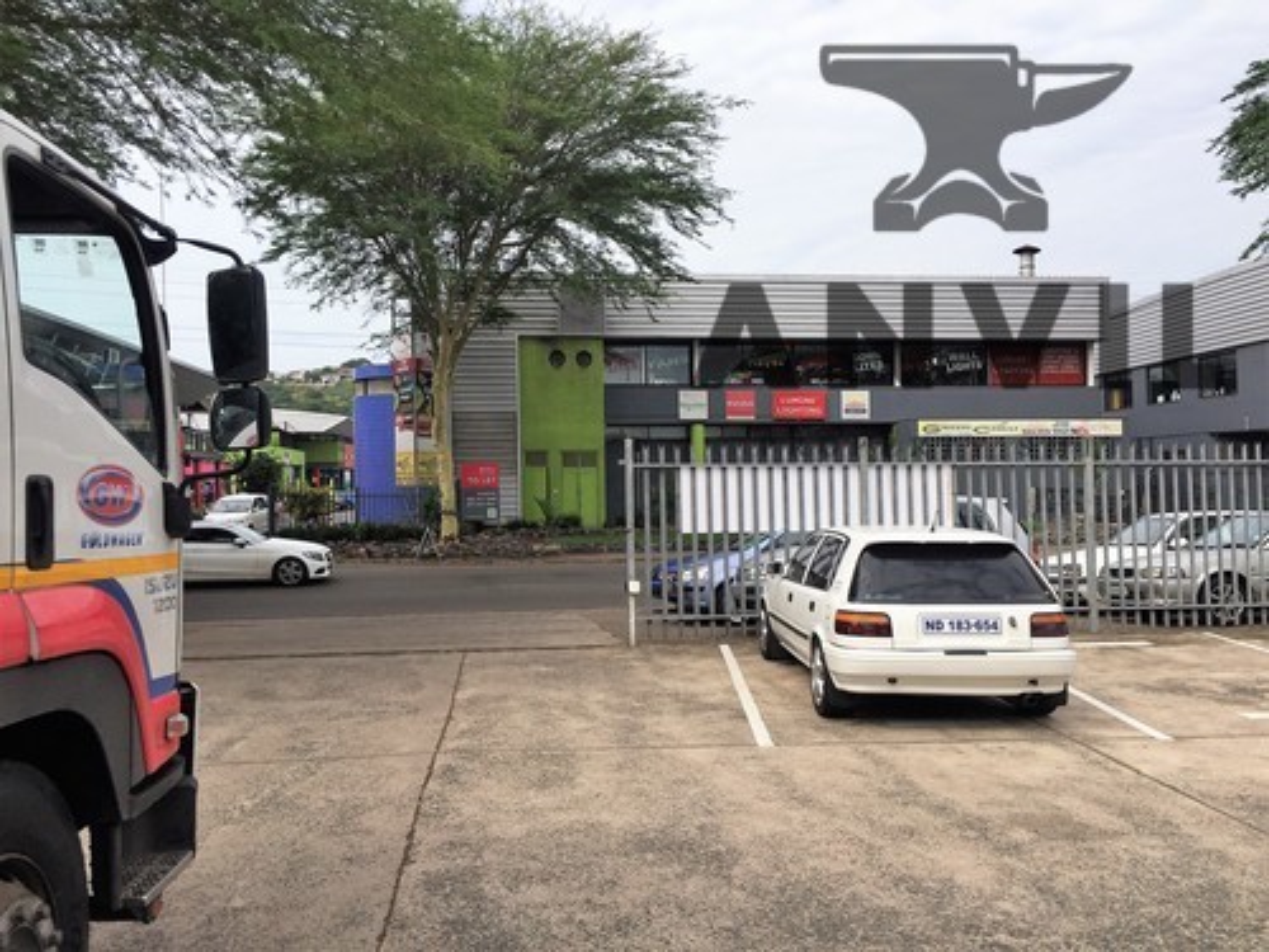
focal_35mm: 29
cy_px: 476
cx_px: 634
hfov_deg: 61.7
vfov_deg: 48.2
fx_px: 1063
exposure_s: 1/2198
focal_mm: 4.15
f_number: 2.2
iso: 32
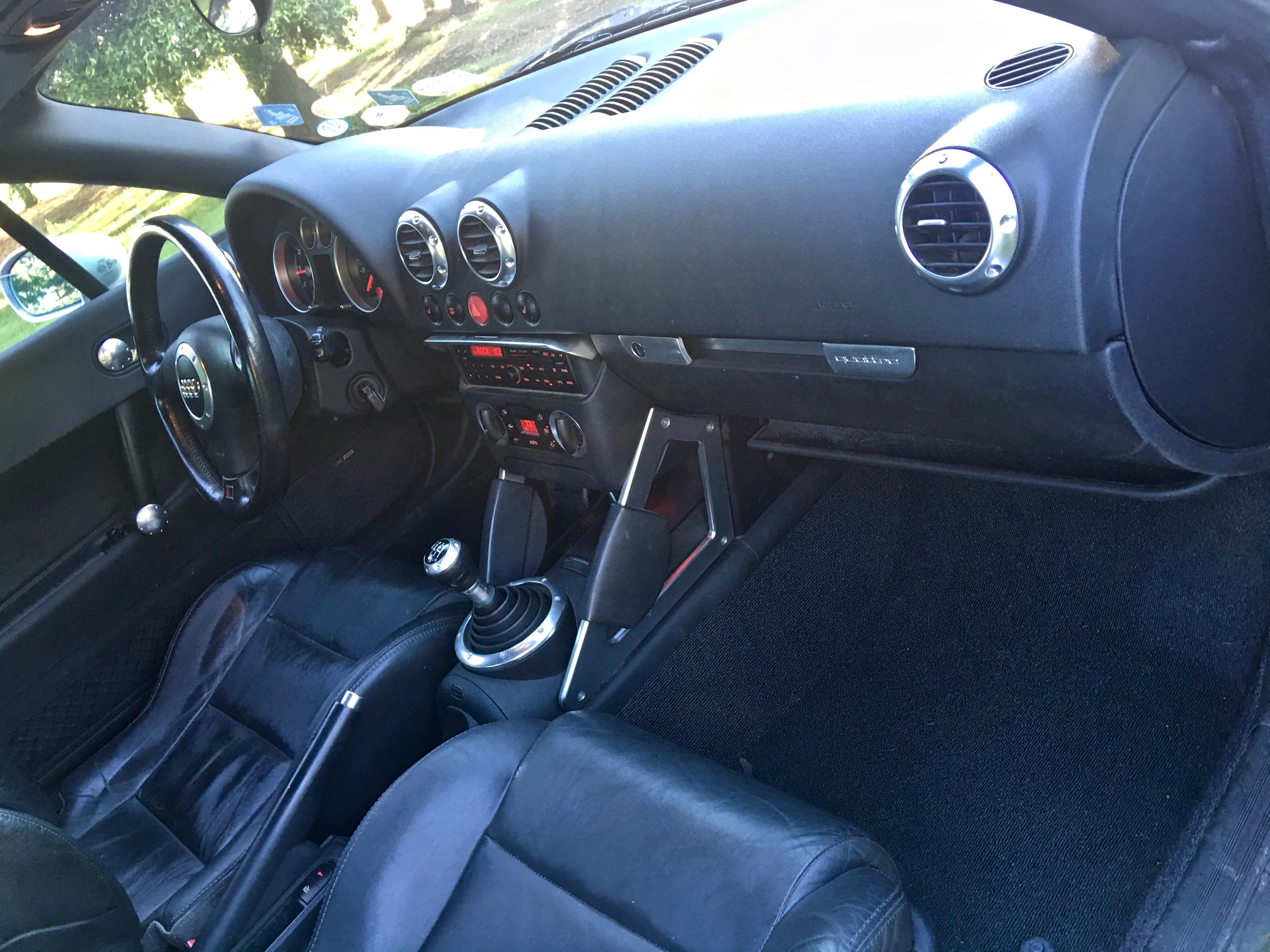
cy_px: 476
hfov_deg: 61.7
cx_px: 635
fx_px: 1064
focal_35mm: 29
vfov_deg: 48.2
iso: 40
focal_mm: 4.15
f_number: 2.2
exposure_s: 1/15
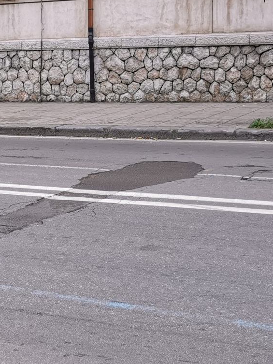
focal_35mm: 80
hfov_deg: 18.1
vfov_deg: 24.4
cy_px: 176
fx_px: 841
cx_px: 14
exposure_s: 1/322
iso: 50
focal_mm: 5.58
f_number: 1.8
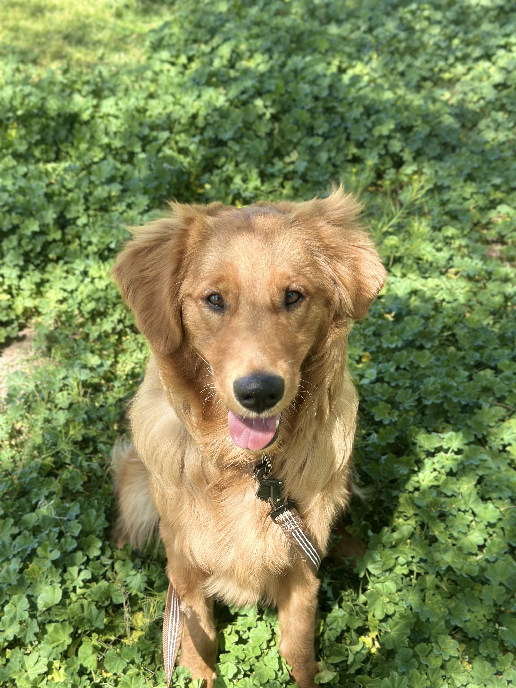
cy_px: 344
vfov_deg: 39.7
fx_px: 954
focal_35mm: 48
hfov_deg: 30.3
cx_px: 258
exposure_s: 1/1171
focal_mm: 6.86
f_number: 1.78
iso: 80
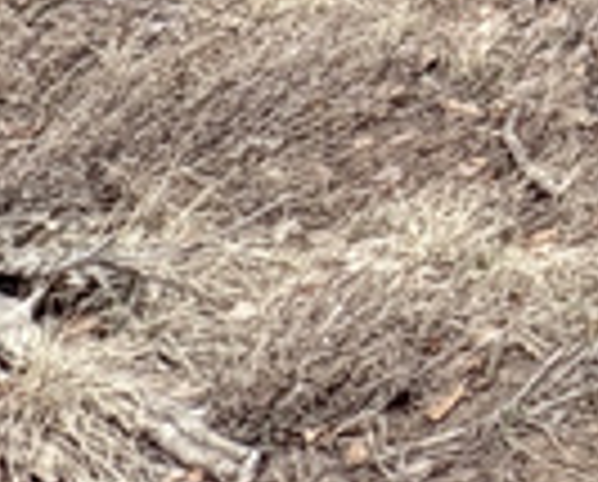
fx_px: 1862
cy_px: -1009
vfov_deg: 10.2
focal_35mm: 105
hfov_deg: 11.5
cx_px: 1754
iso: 40
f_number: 2.2
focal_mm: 2.22
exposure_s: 1/2342
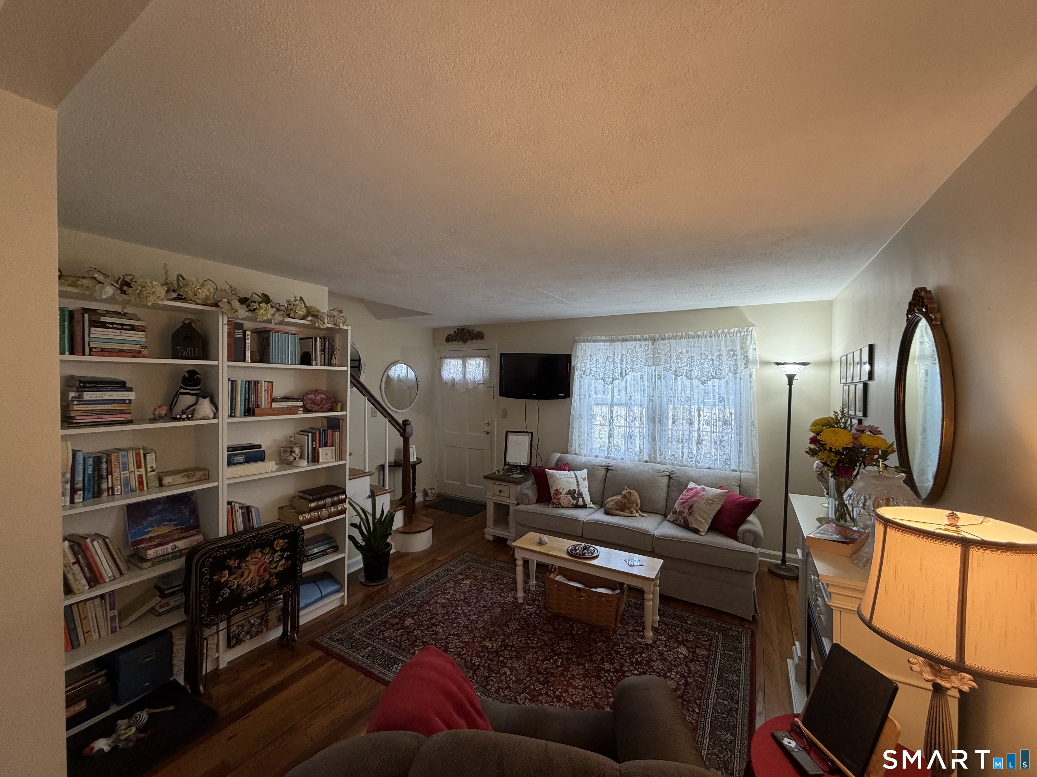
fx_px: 419
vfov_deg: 85.7
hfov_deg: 102.1
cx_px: 518
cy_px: 388
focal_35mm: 14
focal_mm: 2.22
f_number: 2.2
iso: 200
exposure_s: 1/60
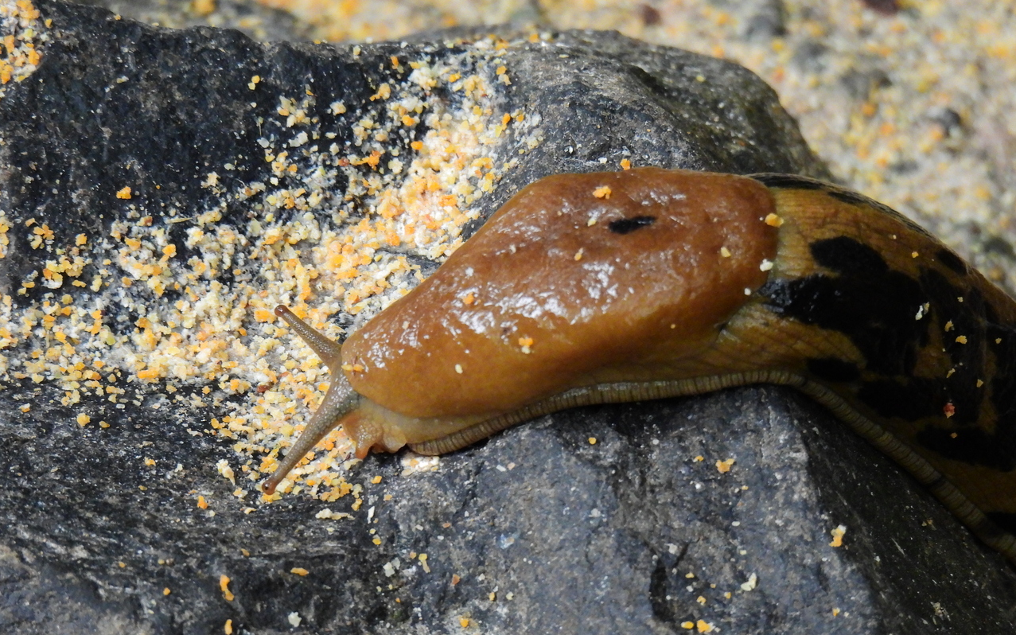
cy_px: 372
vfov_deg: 2.7
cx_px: 508
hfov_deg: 4.4
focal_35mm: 478
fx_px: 13235
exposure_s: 1/125
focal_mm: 80.3
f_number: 5
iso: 800
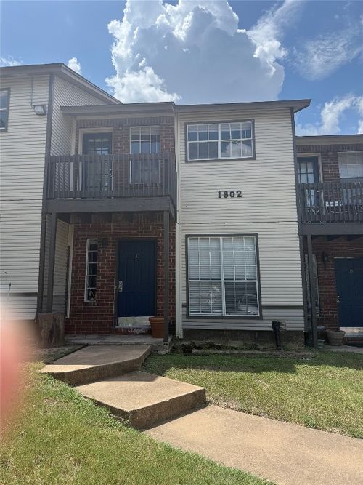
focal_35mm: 24
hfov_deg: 56.8
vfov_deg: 71.6
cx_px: 182
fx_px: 336
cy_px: 242
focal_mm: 6.76
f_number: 1.78
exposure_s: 1/5714
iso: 100
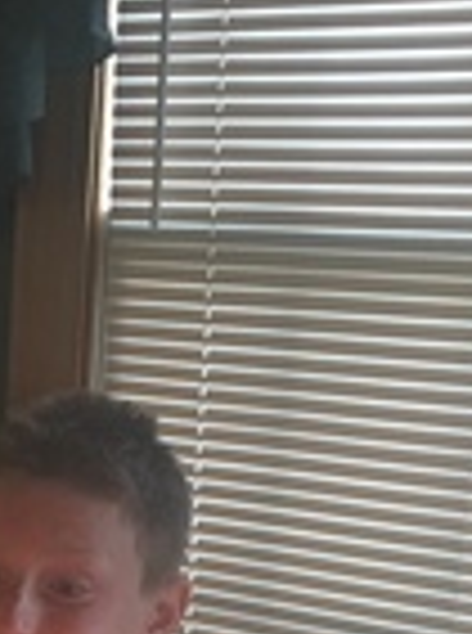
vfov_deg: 18.2
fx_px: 1808
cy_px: 877
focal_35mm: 99
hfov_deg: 14.2
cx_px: -166
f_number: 2.2
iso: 80
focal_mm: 4.15
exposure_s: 1/30
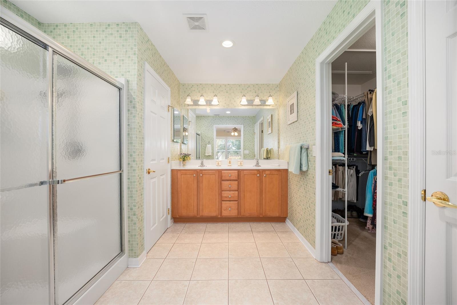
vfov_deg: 81.2
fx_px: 178
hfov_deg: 104.3
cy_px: 152
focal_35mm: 14
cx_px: 228
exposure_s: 1/13
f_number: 7.1
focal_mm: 14
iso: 400
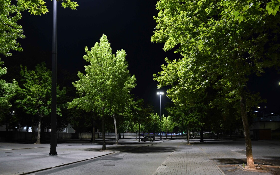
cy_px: 97
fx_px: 198
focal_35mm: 26
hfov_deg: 70.4
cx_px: 142
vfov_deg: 47.5
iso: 1600
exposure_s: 1/80
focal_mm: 24
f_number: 2.8
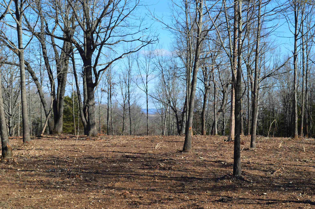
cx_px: 158
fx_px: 551
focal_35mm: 63
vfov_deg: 21.5
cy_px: 104
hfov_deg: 31.9
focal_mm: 42
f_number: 11
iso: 400
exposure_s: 1/400
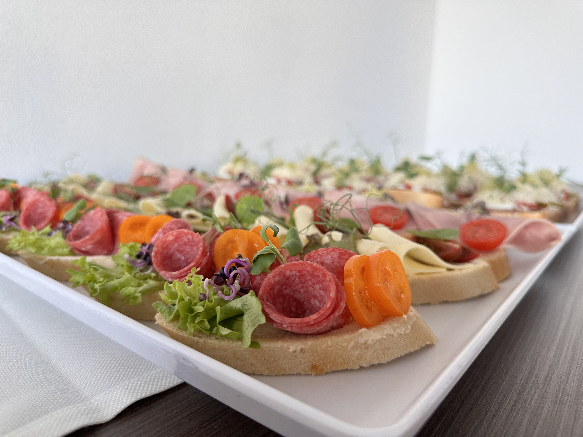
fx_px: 404
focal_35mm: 24
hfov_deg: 71.6
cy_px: 218
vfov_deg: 56.8
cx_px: 292
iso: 125
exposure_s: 1/121
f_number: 1.78
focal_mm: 6.86
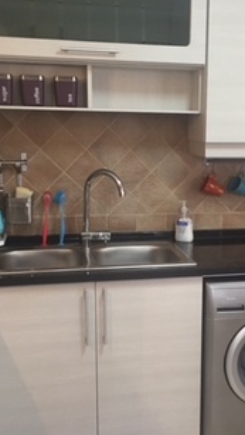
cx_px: 173
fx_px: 542
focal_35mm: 47
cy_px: 236
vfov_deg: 43.7
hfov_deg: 25.3
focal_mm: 4.15
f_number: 2.2
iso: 160
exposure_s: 1/33
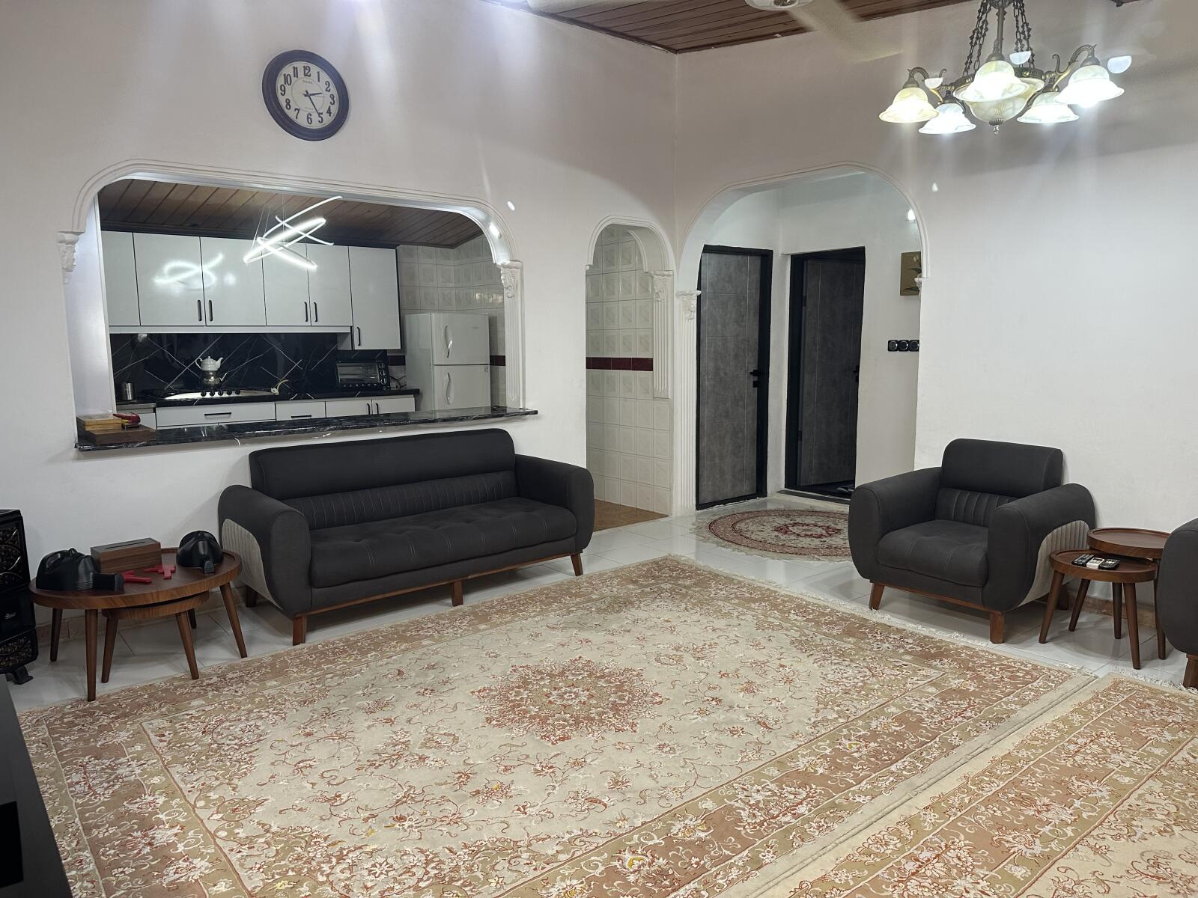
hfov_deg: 71.6
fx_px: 831
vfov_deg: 56.8
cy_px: 449
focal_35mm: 24
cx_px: 599
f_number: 1.78
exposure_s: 1/100
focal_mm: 6.86
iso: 160
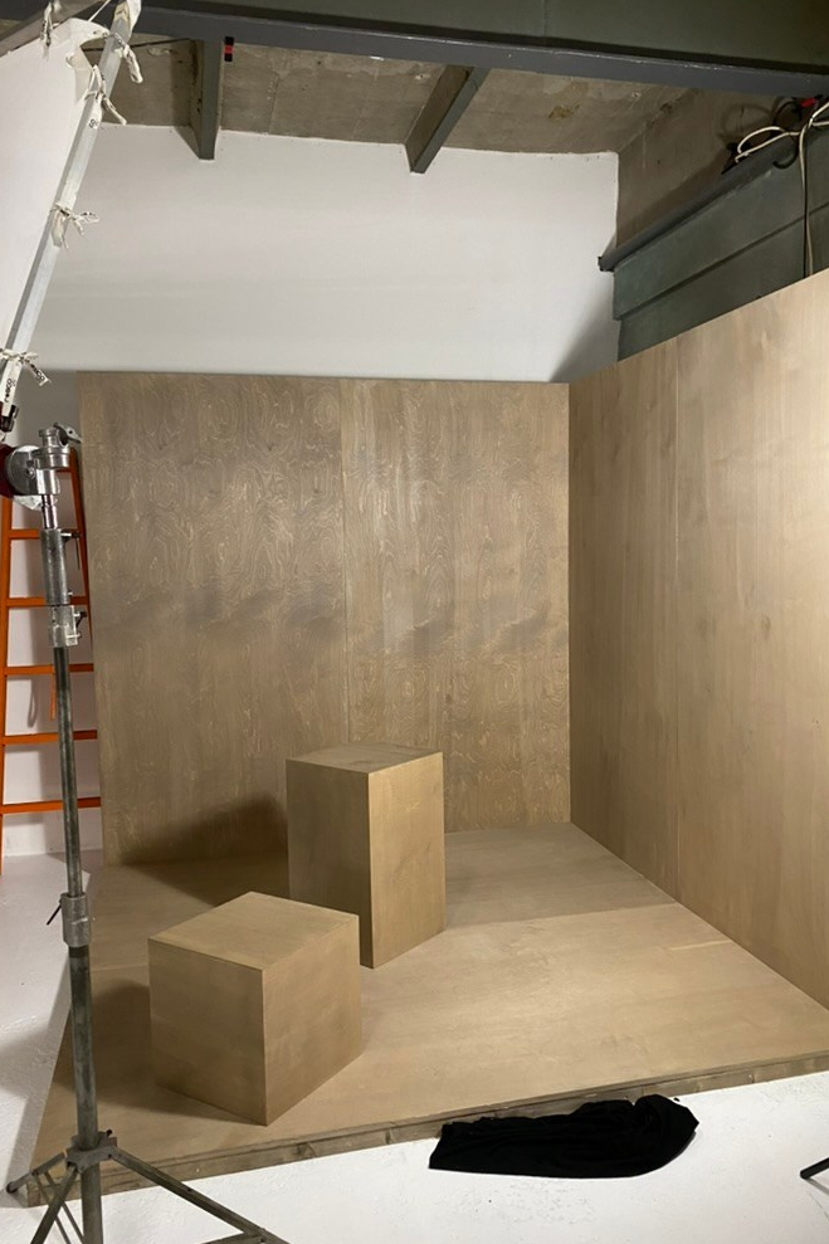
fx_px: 967
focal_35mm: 28
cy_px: 641
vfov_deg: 65.5
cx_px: 430
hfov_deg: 46.4
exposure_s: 1/50
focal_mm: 4.25
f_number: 1.8
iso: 250
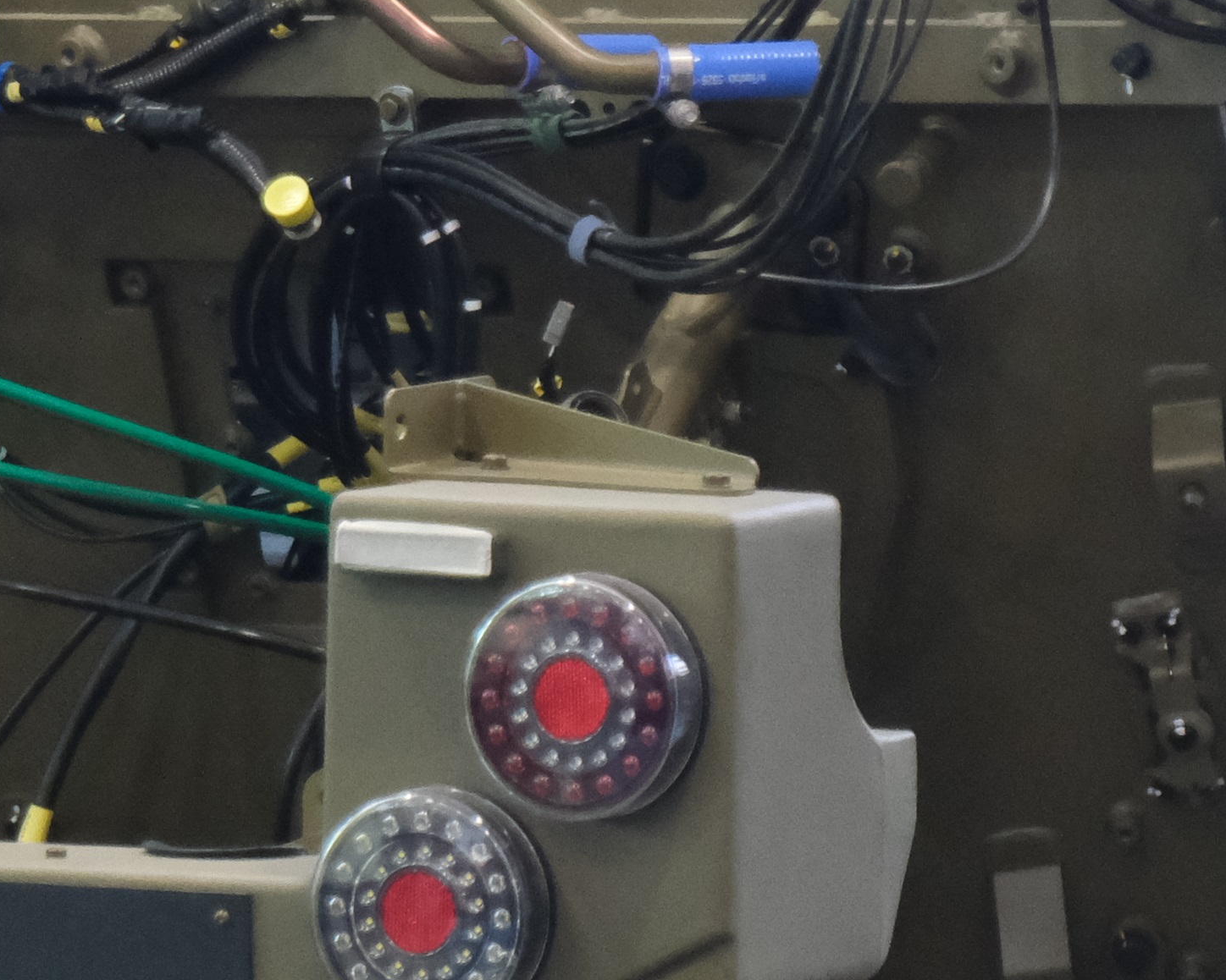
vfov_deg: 5.6
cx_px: 1267
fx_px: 9977
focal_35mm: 275
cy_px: -157
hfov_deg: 7.0
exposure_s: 1/140
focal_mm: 45
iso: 5000
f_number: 5.6
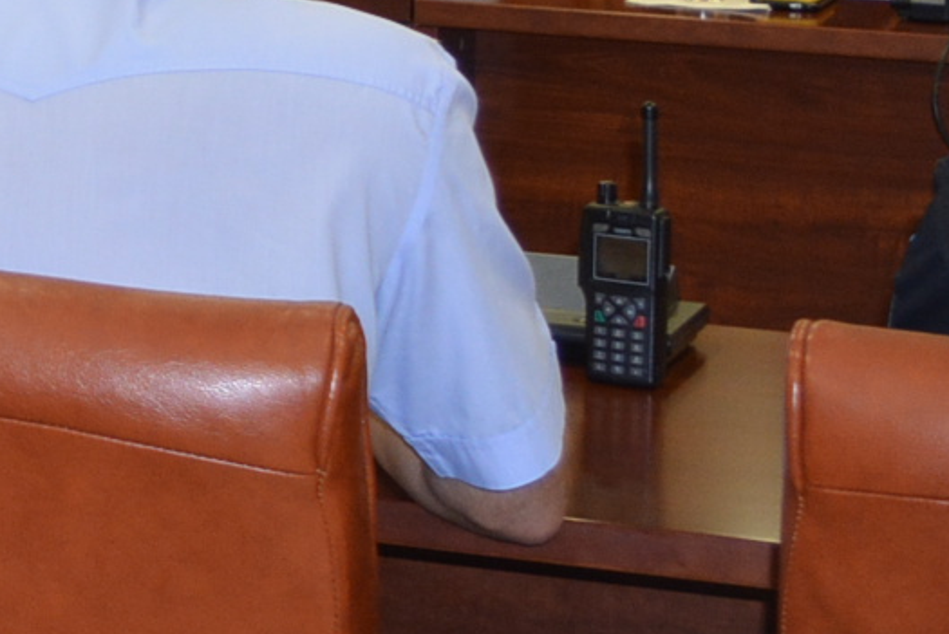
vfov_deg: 7.2
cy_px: -403
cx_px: -1217
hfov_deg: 9.8
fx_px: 4960
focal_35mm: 188
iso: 400
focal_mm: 22
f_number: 4
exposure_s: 1/60
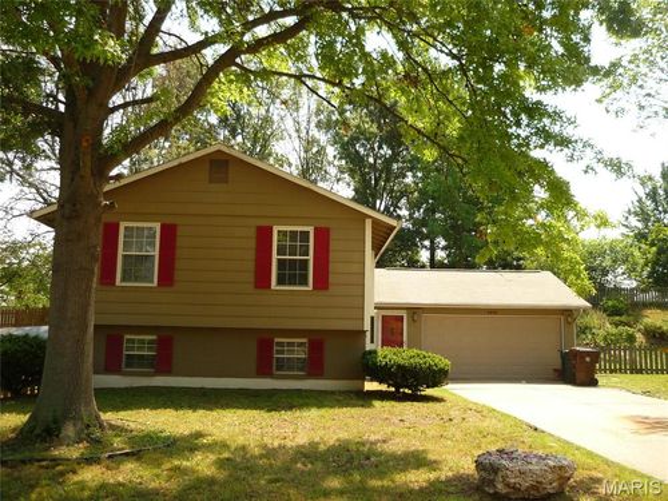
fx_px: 637
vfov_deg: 42.9
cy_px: 250
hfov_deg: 55.4
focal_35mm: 33
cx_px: 334
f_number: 2.8
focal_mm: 5.5
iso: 100
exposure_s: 1/400
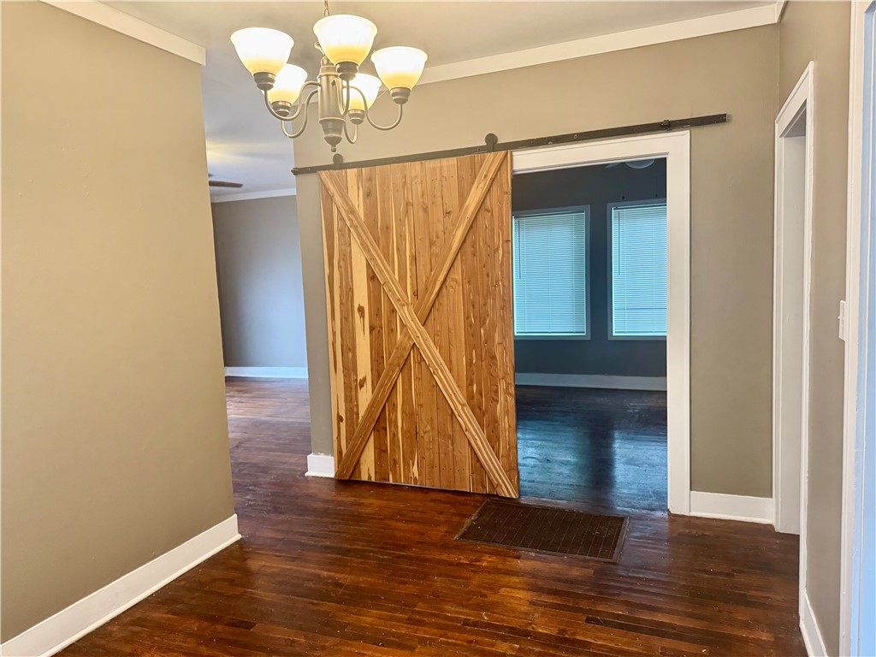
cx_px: 438
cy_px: 328
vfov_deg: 56.8
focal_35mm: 24
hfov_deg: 71.6
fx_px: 607
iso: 500
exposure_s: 1/60
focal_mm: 6.76
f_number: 1.78
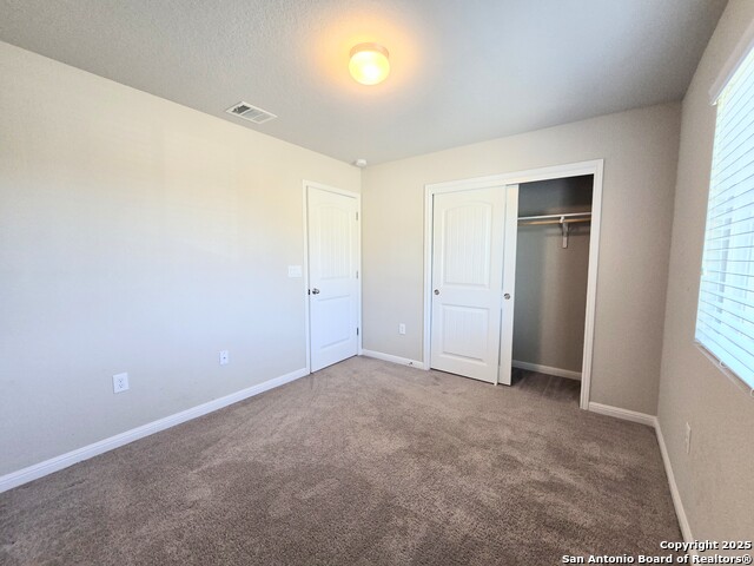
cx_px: 377
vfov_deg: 89.9
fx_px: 283
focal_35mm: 13
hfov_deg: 106.2
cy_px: 283
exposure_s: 1/60
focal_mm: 2.2
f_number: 2.2
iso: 160
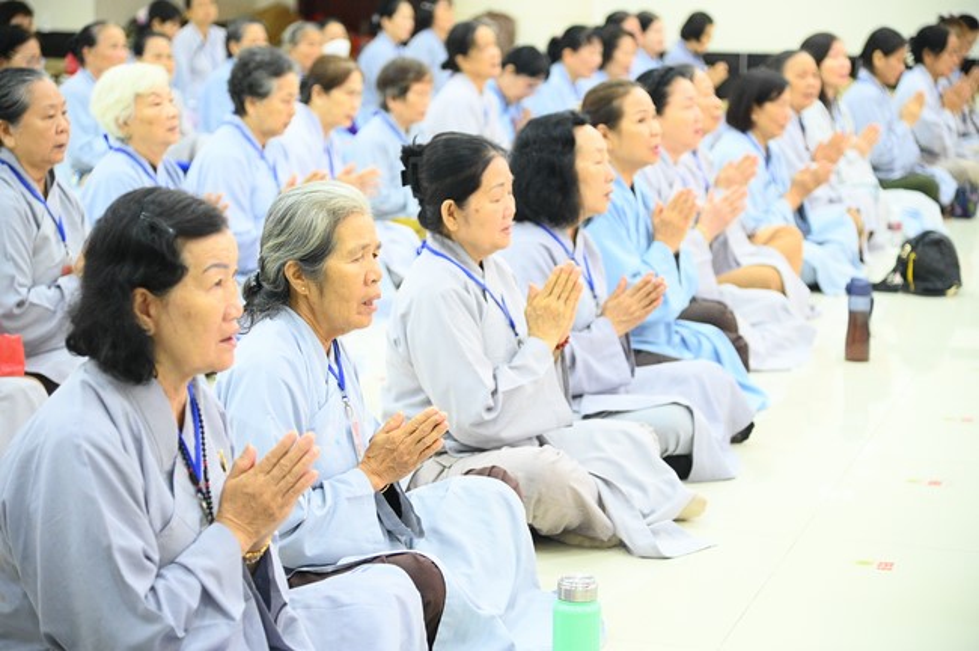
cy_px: 326
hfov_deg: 23.9
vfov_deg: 16.0
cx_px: 490
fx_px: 2309
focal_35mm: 85
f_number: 4
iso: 10000
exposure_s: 1/160
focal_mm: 85
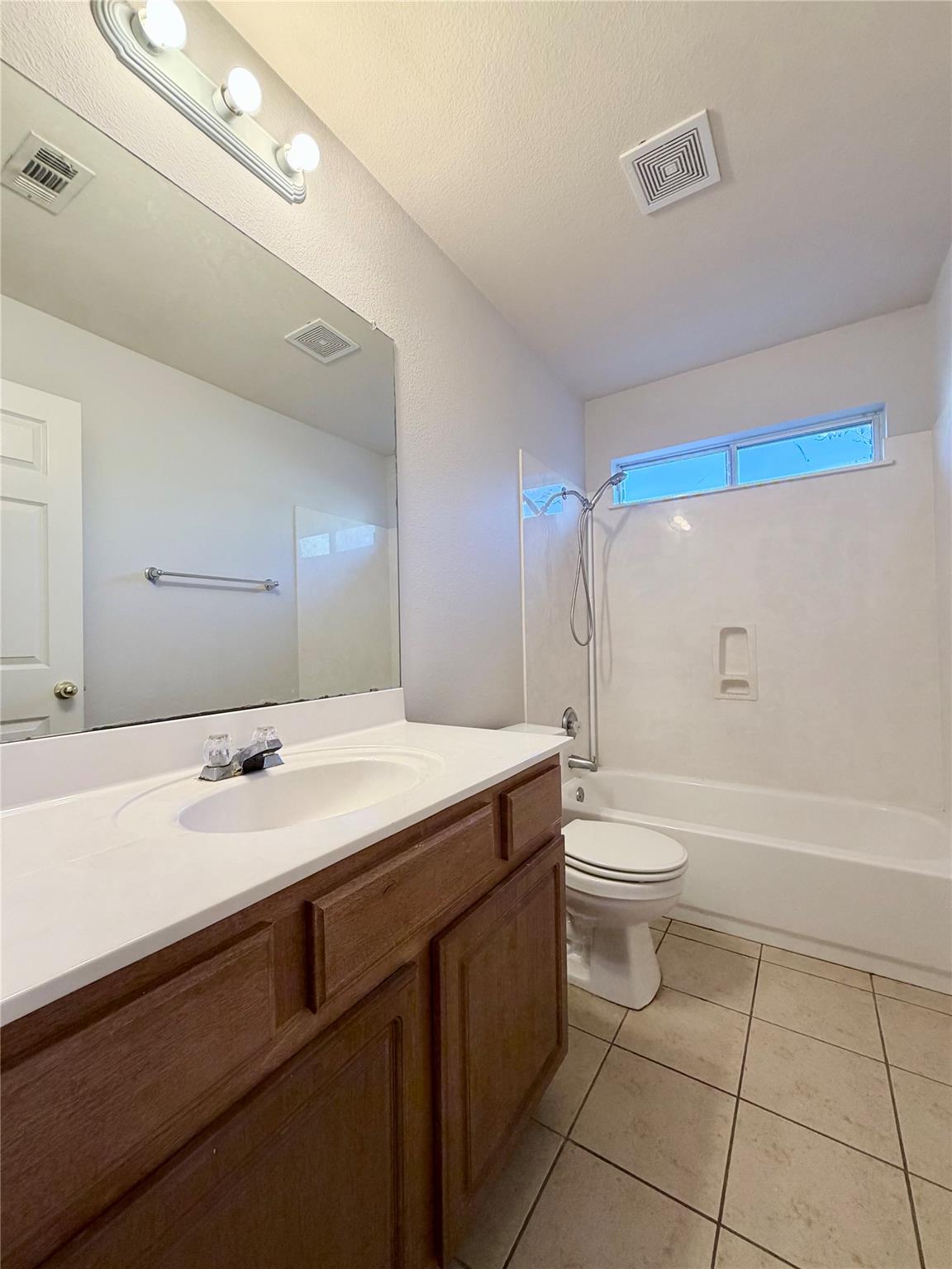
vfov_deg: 102.1
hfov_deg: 85.7
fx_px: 513
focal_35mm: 14
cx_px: 476
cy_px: 634
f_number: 2.2
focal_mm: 2.22
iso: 200
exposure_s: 1/120
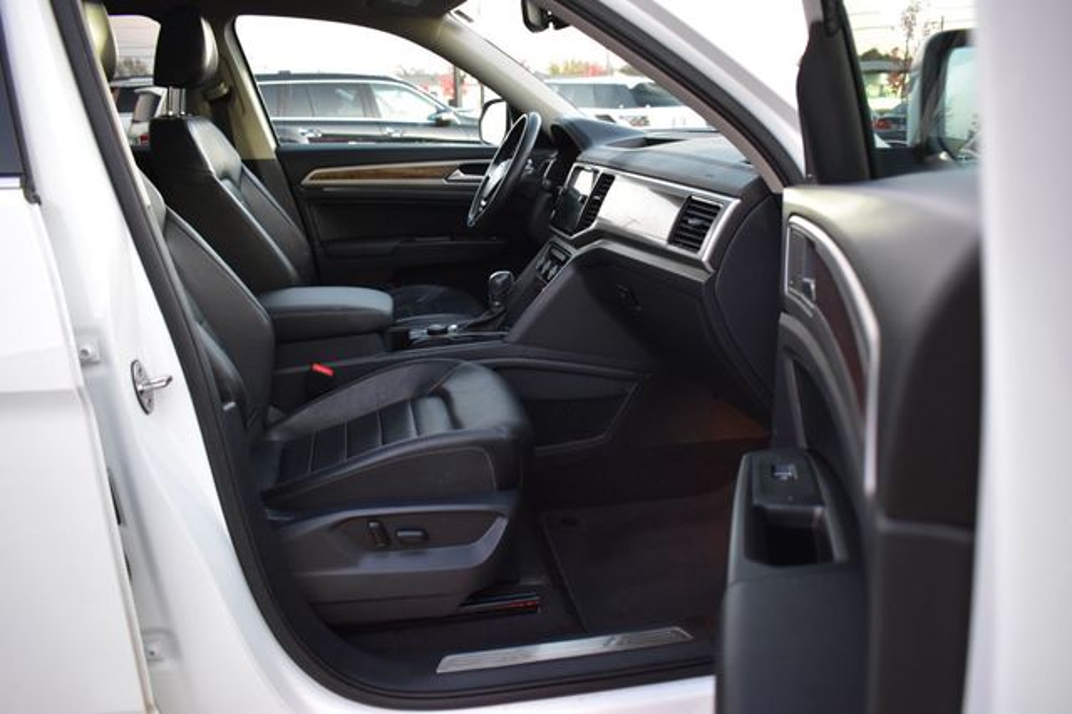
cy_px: 357
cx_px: 536
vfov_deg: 43.6
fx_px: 893
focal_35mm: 30
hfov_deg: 62.0
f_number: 3.5
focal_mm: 20
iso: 1600
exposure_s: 1/13
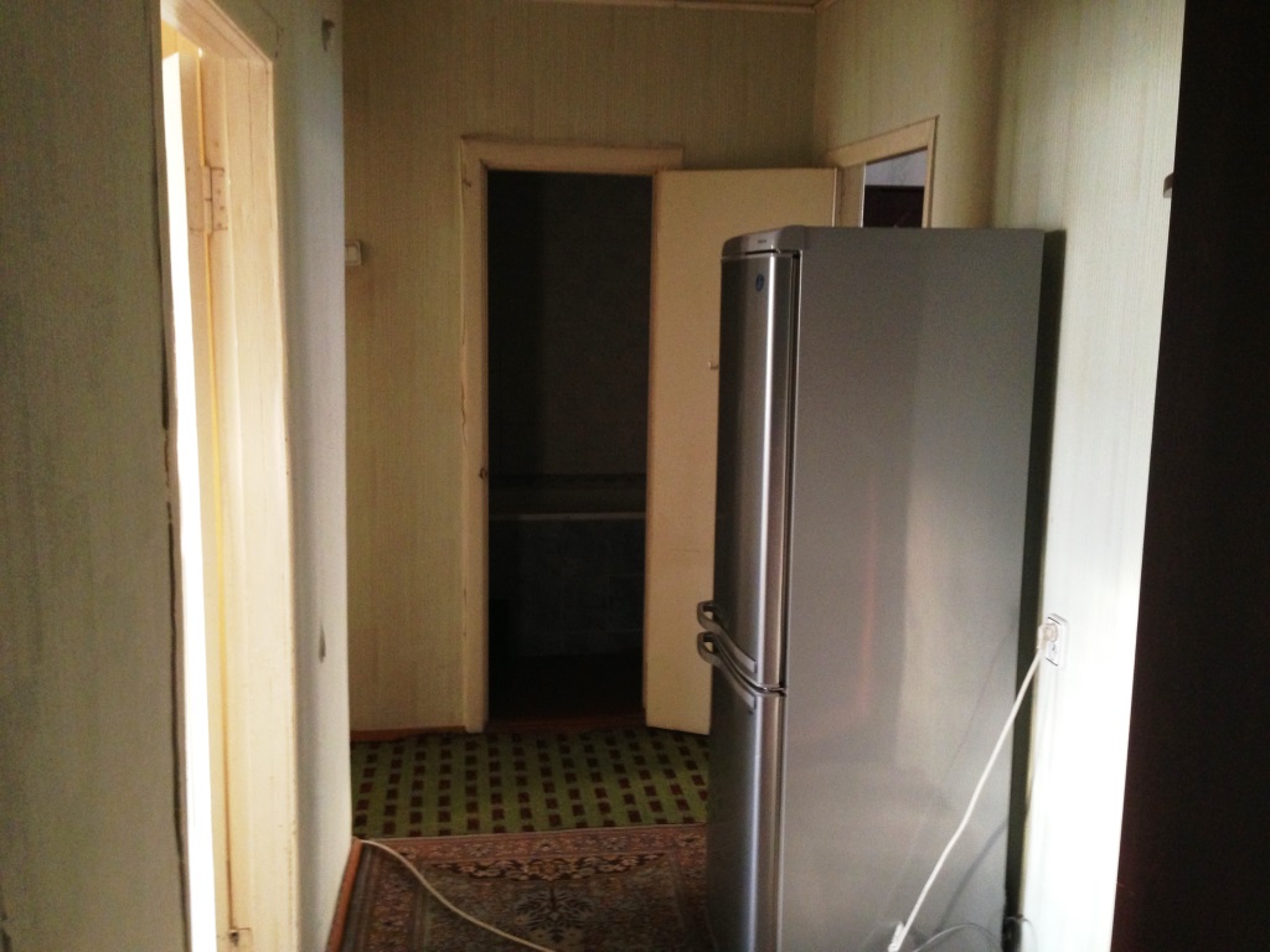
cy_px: 476
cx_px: 635
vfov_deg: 42.9
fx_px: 1211
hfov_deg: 55.4
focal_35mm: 33
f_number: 2.4
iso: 250
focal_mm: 4.13
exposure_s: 1/20
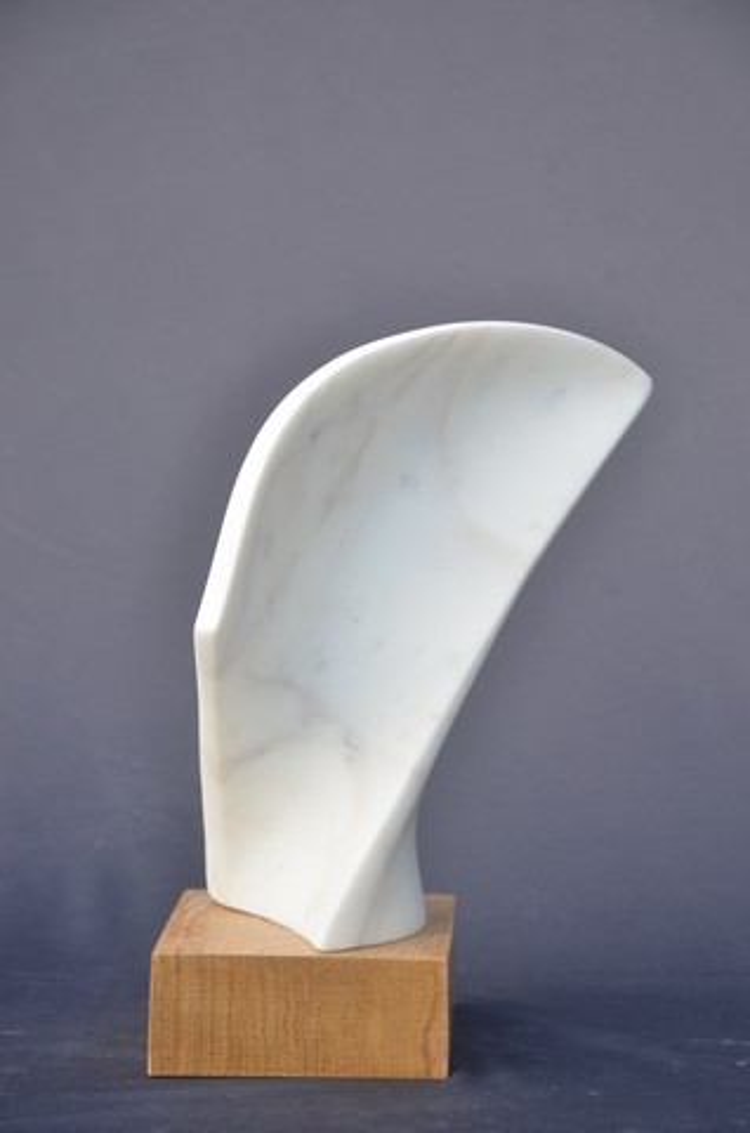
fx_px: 4237
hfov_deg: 10.1
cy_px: 566
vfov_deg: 15.2
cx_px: 375
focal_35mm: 135
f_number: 8
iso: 320
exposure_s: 1/250
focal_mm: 90
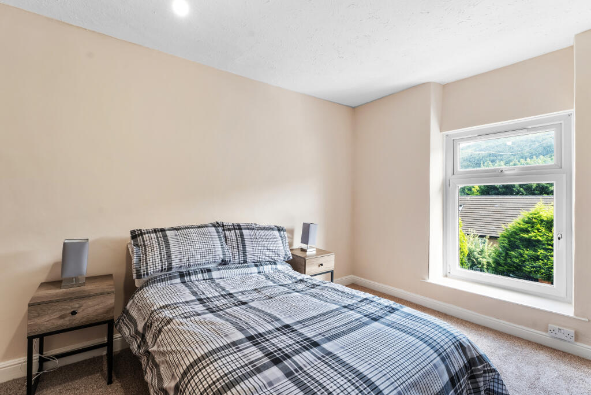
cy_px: 198
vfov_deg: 73.4
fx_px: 264
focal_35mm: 16
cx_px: 296
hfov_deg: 96.4
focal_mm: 16.1
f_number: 8
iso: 400
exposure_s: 1/250
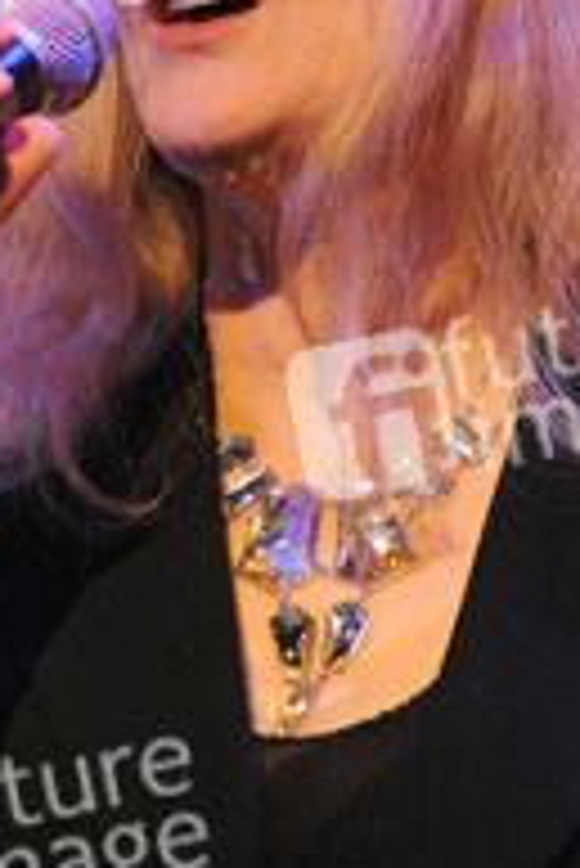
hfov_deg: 3.0
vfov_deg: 4.5
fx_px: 10975
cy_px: 171
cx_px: 108
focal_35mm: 455
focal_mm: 220
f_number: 5.6
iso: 4000
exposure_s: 1/100
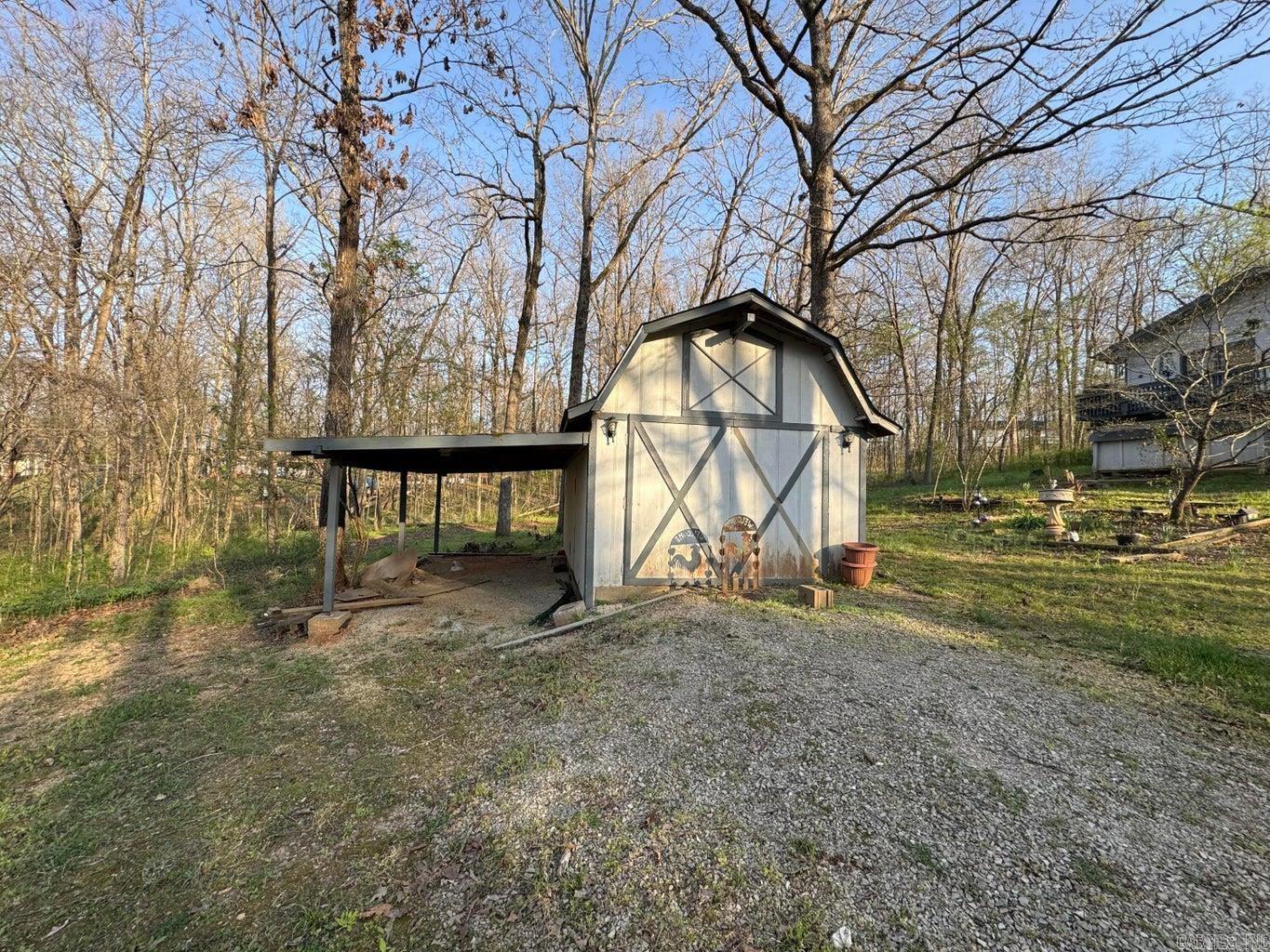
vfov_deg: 85.7
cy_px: 476
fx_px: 514
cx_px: 635
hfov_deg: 102.1
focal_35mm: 14
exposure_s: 1/440
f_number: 2.2
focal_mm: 2.22
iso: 40
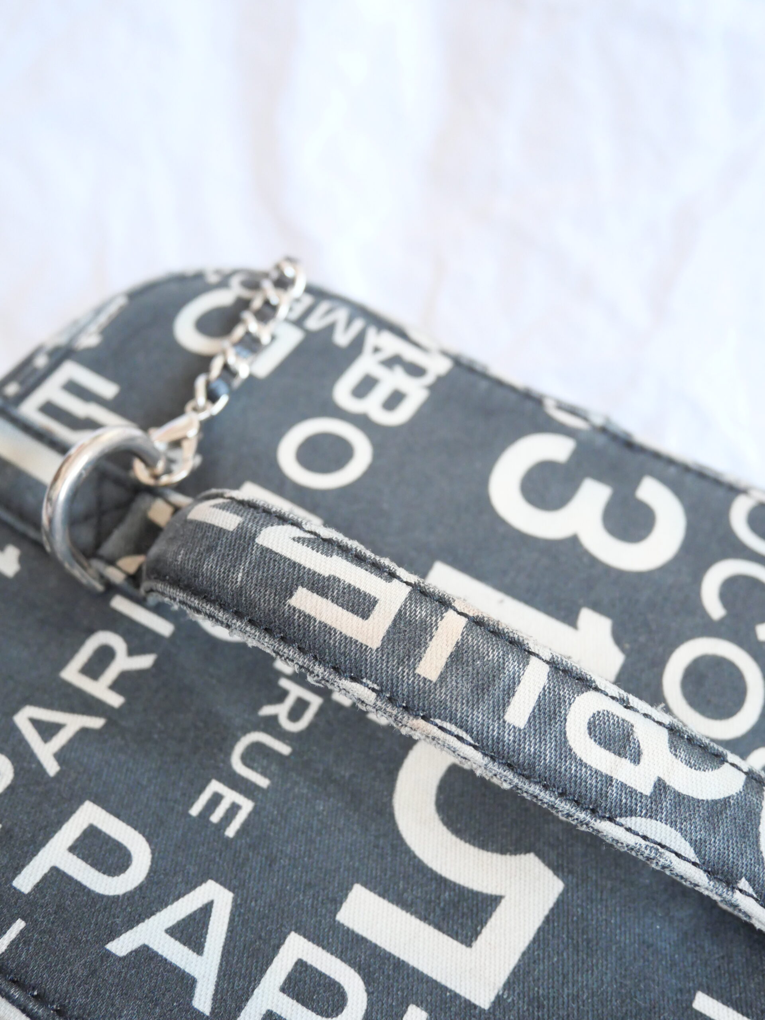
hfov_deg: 44.2
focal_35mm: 32
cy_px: 510
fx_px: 943
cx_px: 382
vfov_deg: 56.8
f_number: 3.9
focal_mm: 16
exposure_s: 1/60
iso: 2000
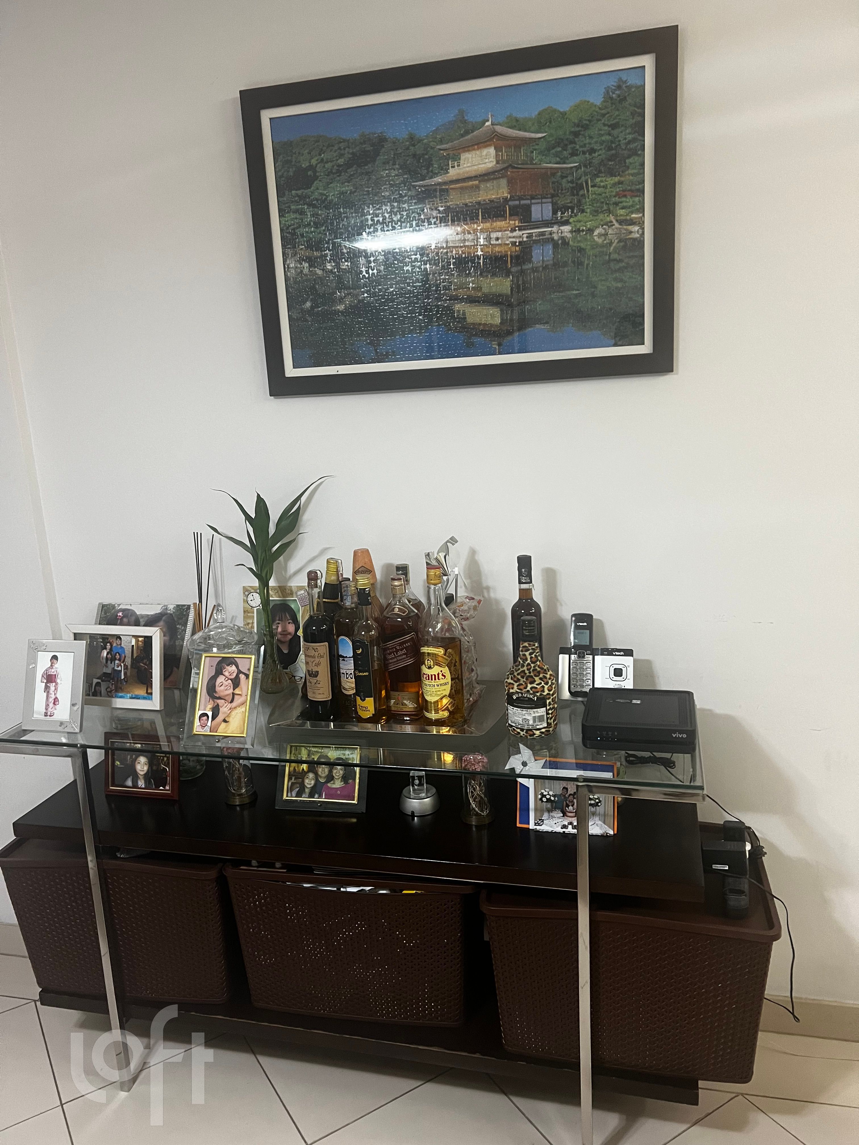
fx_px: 860
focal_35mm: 26
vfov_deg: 67.3
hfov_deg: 53.1
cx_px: 430
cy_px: 572
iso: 320
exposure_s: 1/60
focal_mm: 5.7
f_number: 1.5
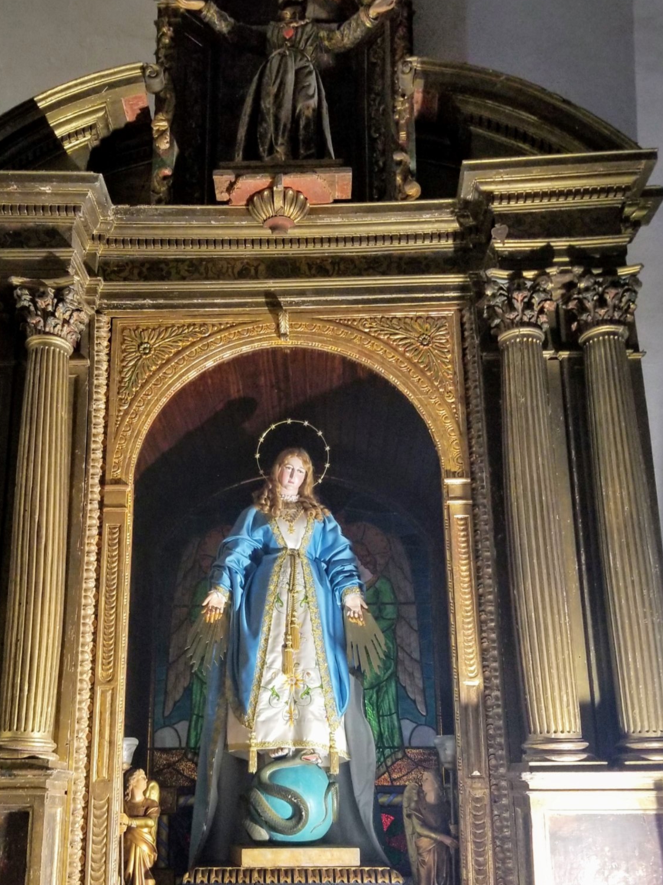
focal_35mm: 35
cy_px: 577
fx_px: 894
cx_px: 289
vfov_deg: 51.8
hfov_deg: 40.6
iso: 200
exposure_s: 1/33
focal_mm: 4.3
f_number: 1.7
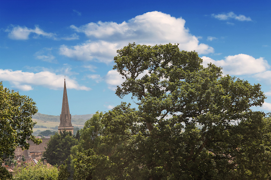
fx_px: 1971
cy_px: 90
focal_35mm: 262
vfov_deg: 5.2
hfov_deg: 7.9
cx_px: 136
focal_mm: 175
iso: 100
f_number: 7.1
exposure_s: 1/640
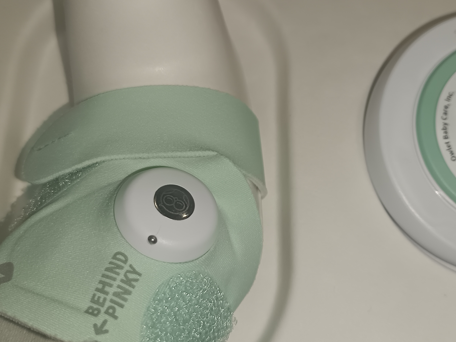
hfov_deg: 41.0
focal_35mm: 46
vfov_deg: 31.4
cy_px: 139
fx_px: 606
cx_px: 284
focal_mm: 4.74
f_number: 1.79
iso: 218
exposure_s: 1/100
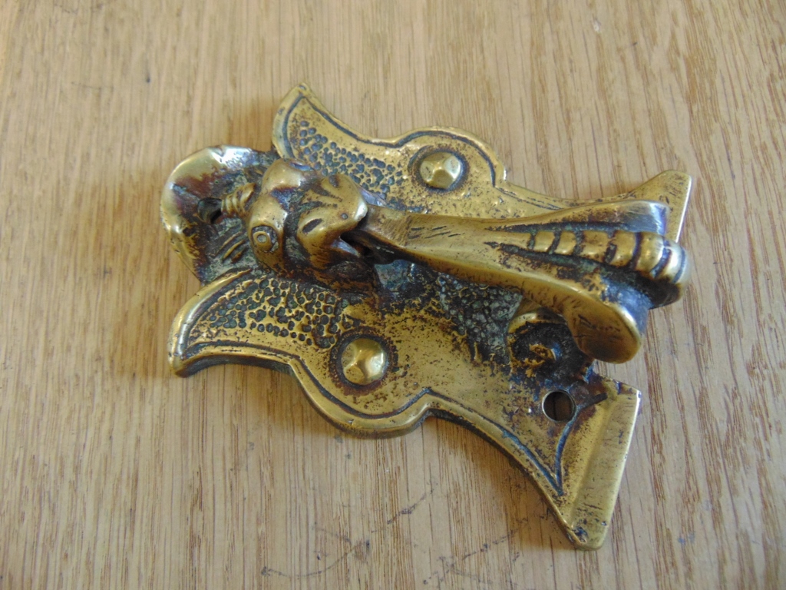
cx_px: 393
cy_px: 295
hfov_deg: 69.4
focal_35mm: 25
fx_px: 568
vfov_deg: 54.9
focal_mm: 4.5
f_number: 3
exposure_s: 1/60
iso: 400
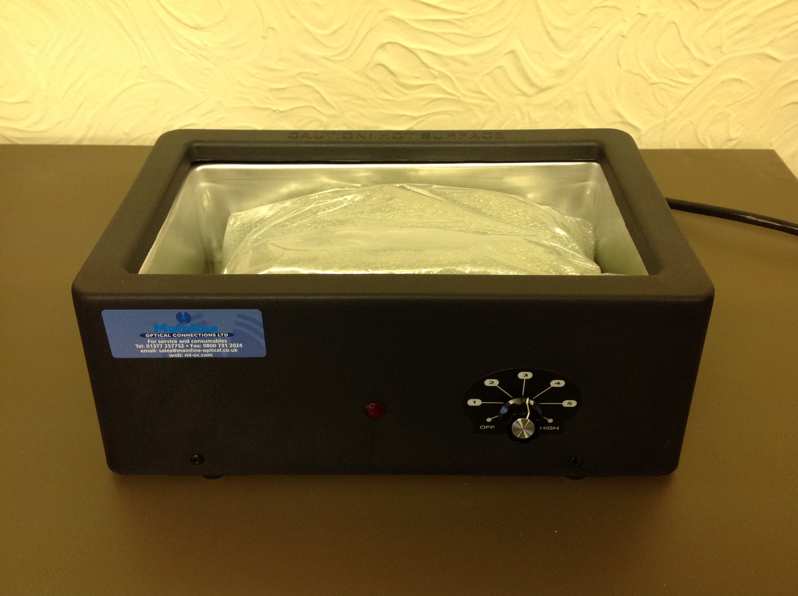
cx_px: 399
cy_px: 298
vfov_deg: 40.6
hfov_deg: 52.7
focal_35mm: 35
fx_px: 806
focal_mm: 4.28
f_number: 2.4
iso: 125
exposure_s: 1/15
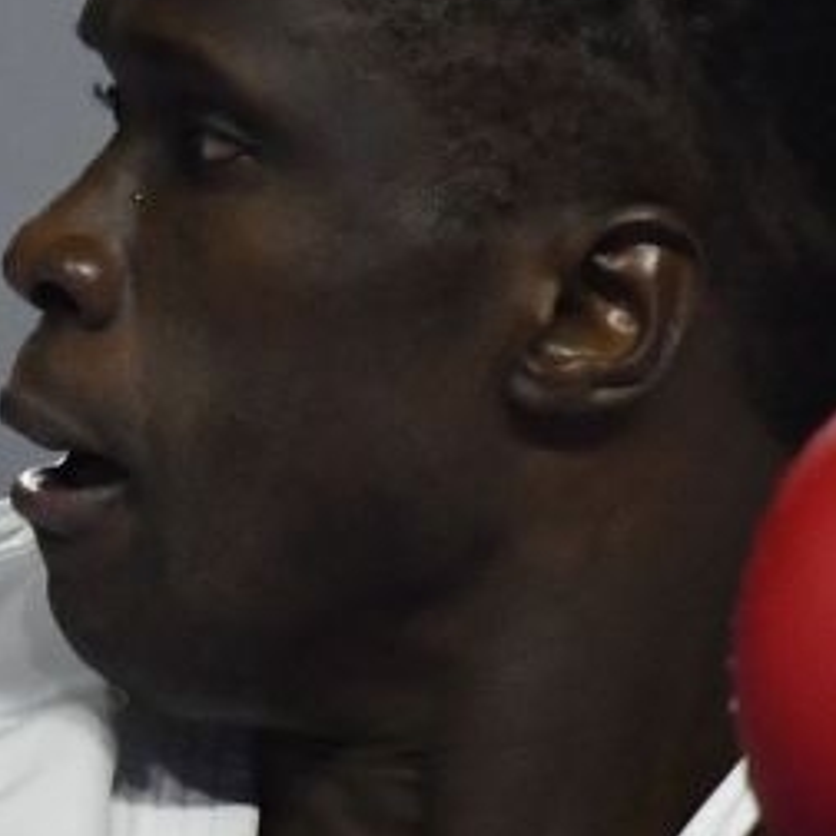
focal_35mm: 2545
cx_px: -945
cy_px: 1350
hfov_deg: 0.7
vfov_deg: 0.7
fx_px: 69538
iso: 1250
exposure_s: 1/800
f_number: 4
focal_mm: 280
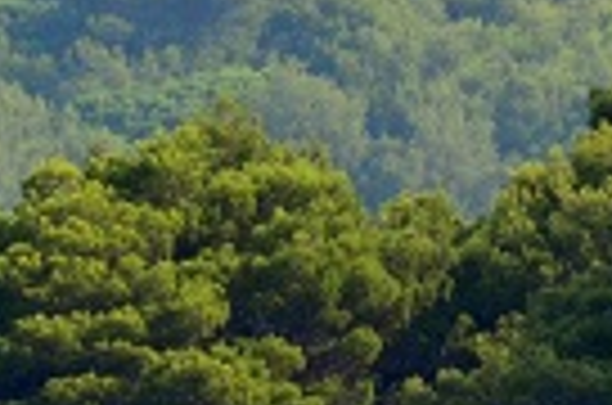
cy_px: 428
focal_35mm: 2088
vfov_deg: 0.7
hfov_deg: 1.0
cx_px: -572
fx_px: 35413
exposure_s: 1/1000
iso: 640
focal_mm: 210
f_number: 9
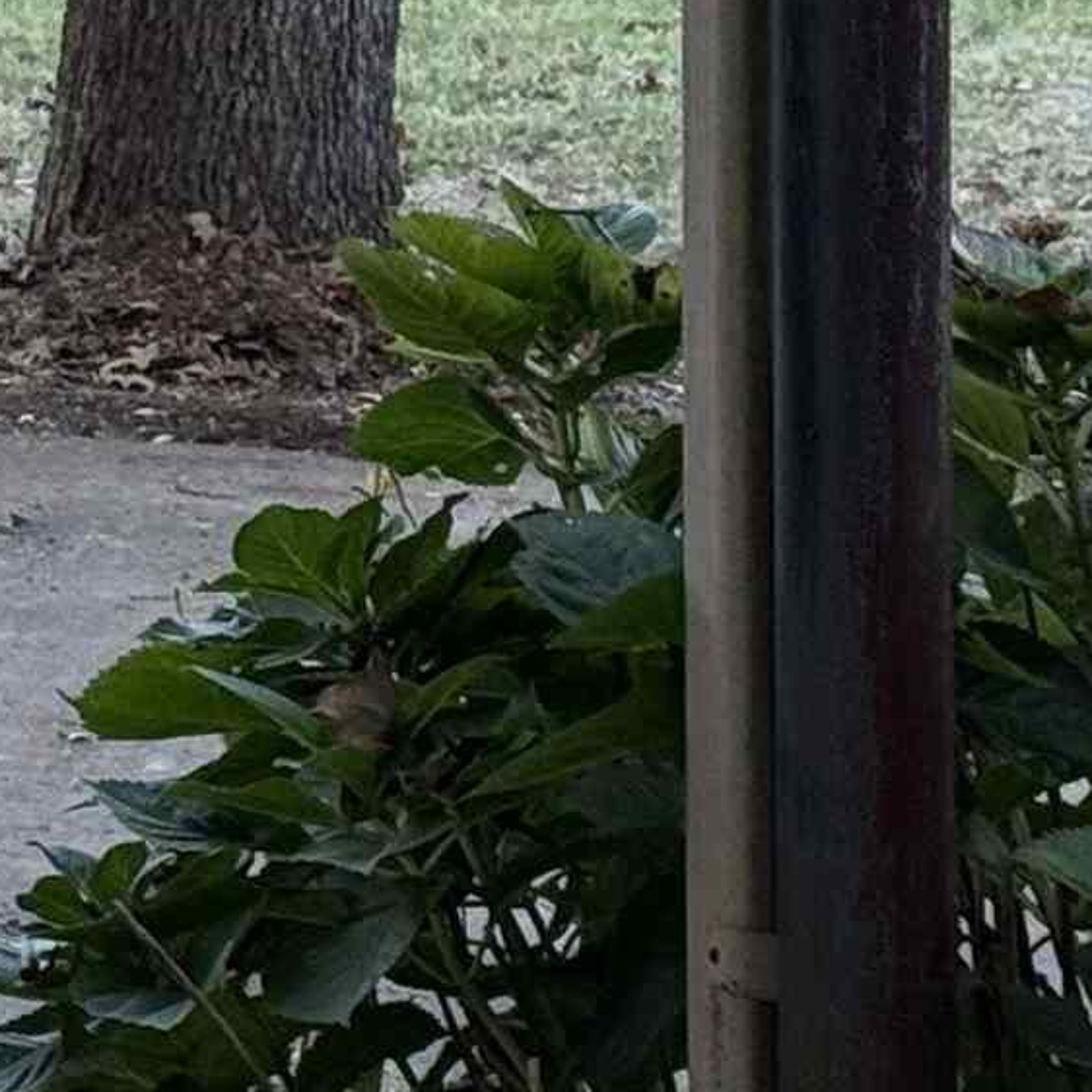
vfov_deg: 7.4
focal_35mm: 232
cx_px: -1471
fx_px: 8280
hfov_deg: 7.1
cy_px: -789
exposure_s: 1/239
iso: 125
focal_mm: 6.76
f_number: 1.78
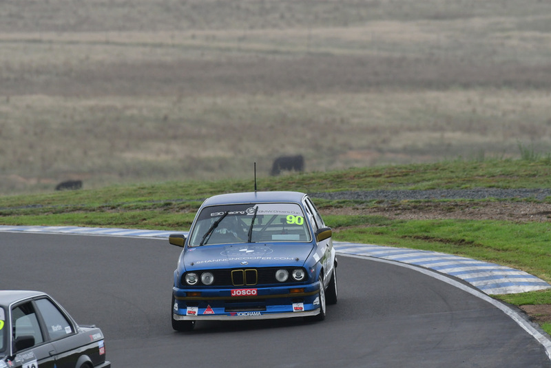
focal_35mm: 750
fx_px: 11483
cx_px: 276
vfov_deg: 1.8
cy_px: 184
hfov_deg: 2.7
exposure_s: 1/640
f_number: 9
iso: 1000
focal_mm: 500
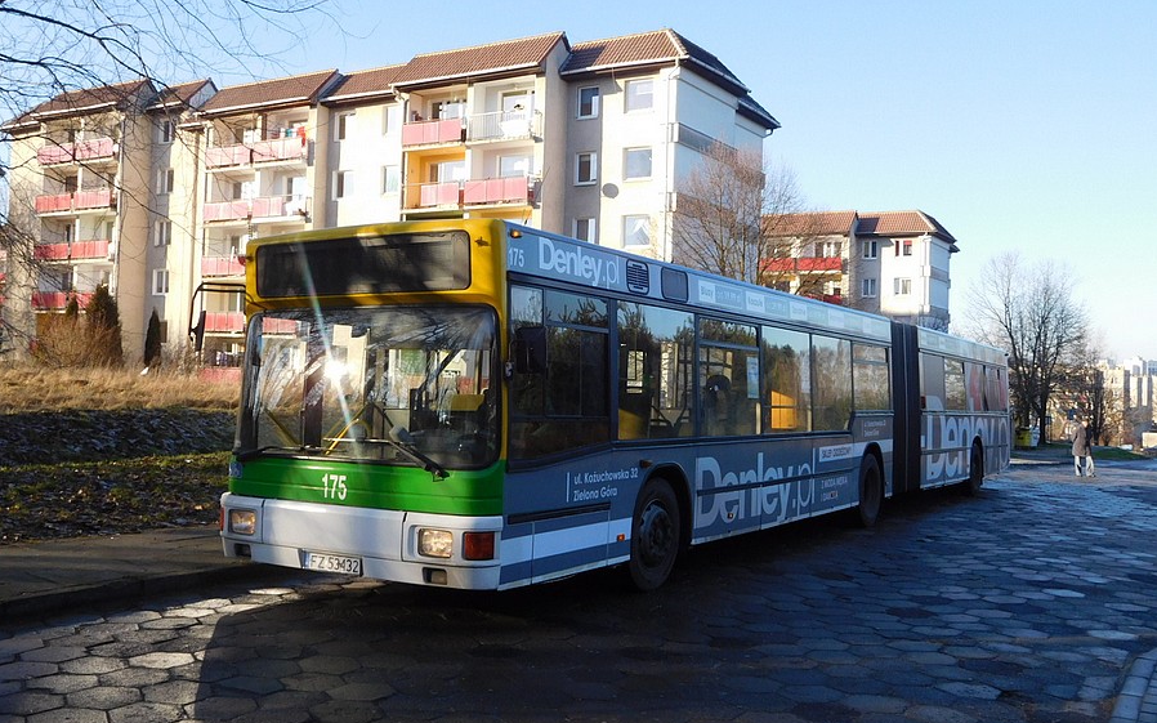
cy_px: 329
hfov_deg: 56.7
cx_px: 578
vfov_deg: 37.2
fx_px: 1072
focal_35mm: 34
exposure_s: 1/400
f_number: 3.6
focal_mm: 5.7
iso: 125
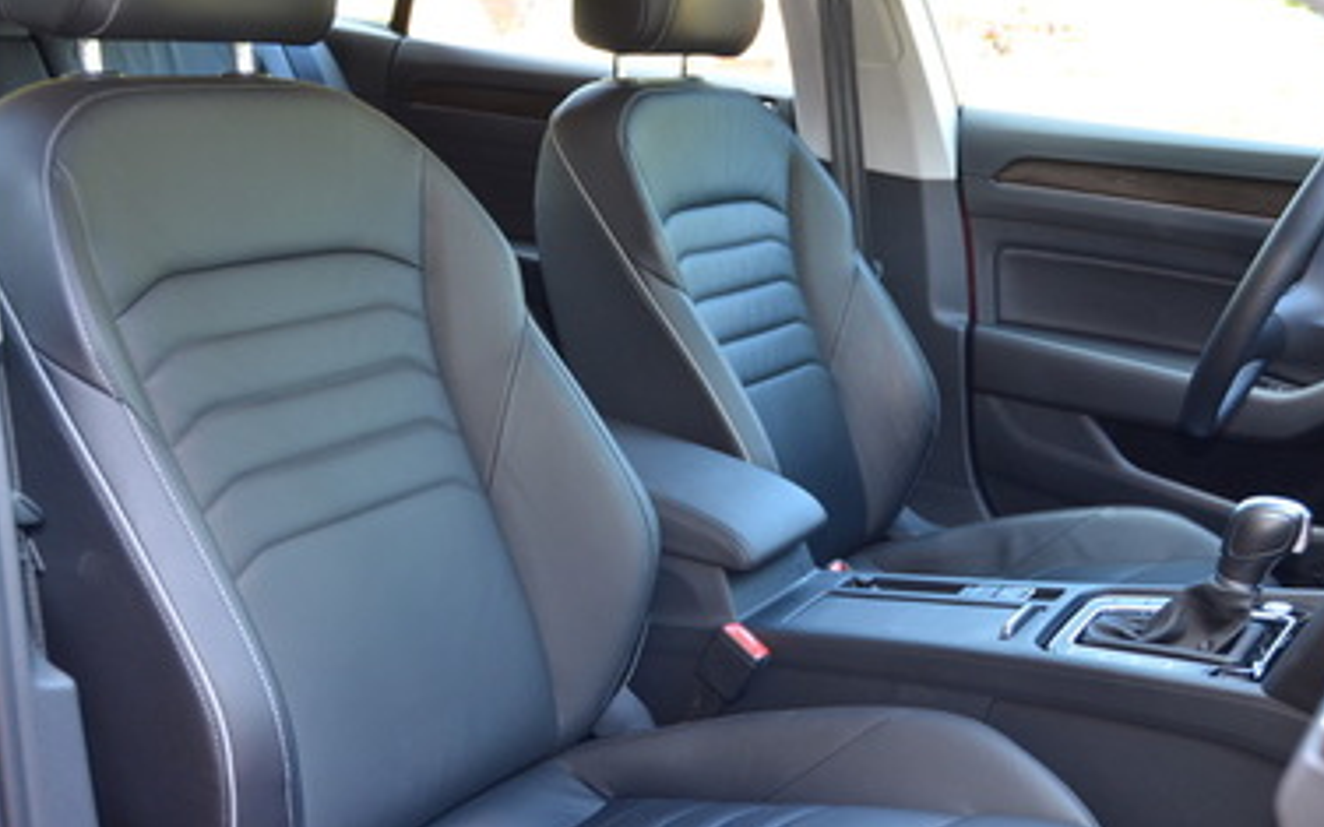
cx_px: 666
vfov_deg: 32.8
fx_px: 1407
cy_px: 431
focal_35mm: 39
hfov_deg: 50.4
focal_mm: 24
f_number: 3.8
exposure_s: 1/60
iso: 560
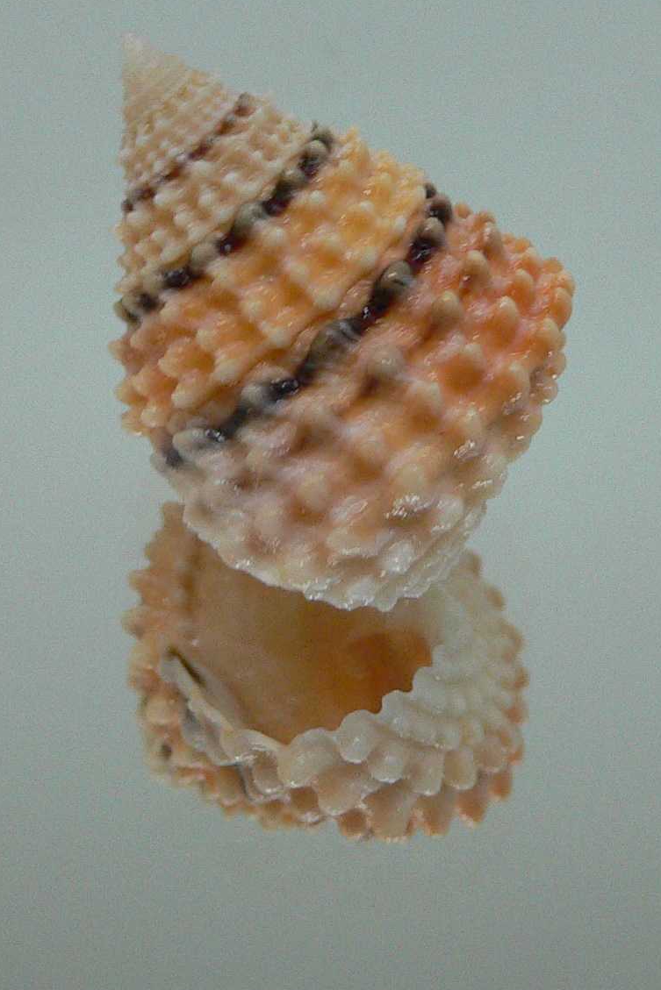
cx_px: 333
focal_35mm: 65
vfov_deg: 30.9
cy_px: 390
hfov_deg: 20.9
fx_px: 1790
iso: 200
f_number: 2.8
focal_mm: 4.6
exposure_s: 1/60
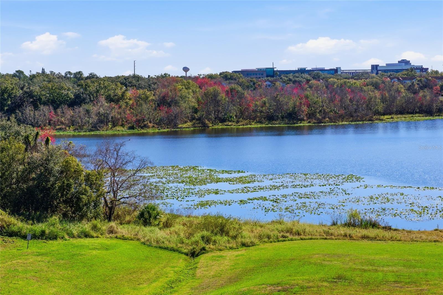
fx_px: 923
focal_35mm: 75
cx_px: 222
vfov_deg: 18.2
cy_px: 148
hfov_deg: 27.0
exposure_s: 1/1000
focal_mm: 50
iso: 100
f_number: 9
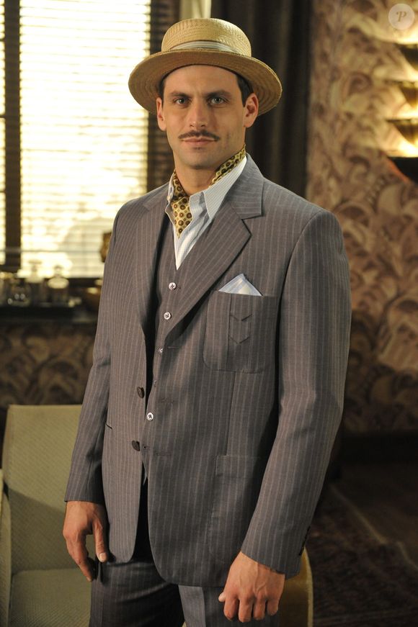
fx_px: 1081
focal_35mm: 62
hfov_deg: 21.9
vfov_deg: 32.4
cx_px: 209
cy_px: 314
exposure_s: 1/125
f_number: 3.5
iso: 6400
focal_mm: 62
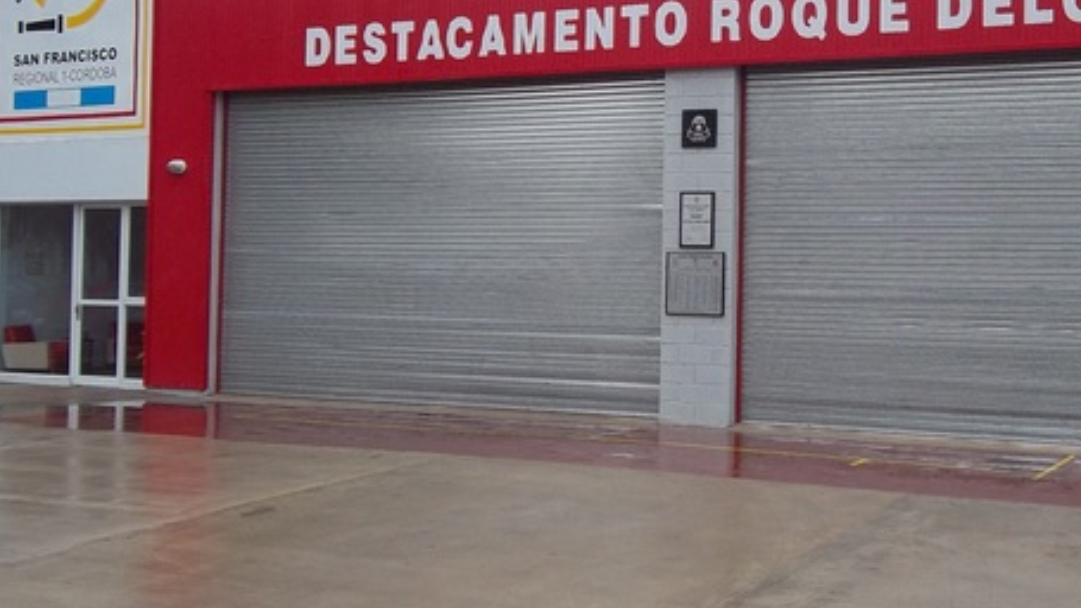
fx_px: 1405
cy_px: 242
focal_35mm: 49
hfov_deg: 41.6
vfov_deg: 24.4
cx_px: 713
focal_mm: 5.7
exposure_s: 1/200
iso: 80
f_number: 2.9
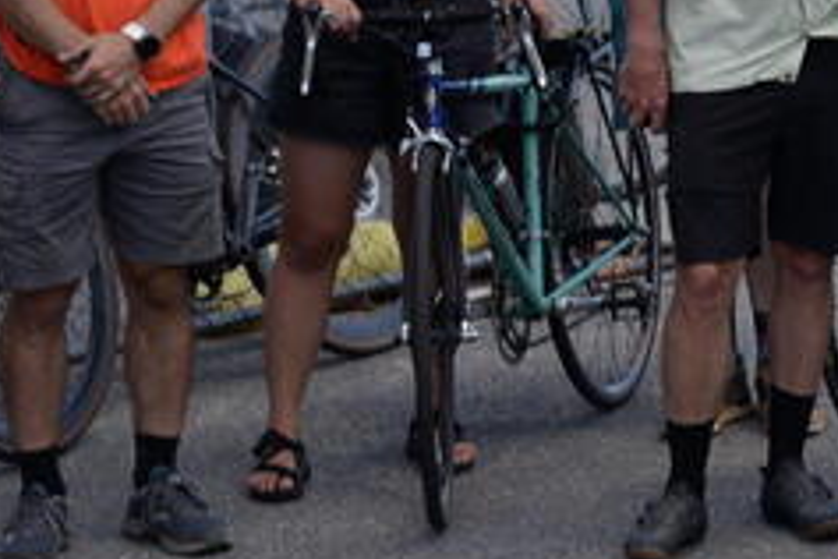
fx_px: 5889
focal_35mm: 253
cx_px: 1874
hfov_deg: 7.7
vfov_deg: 5.4
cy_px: -211
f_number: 4.5
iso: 100
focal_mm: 50
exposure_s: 1/400
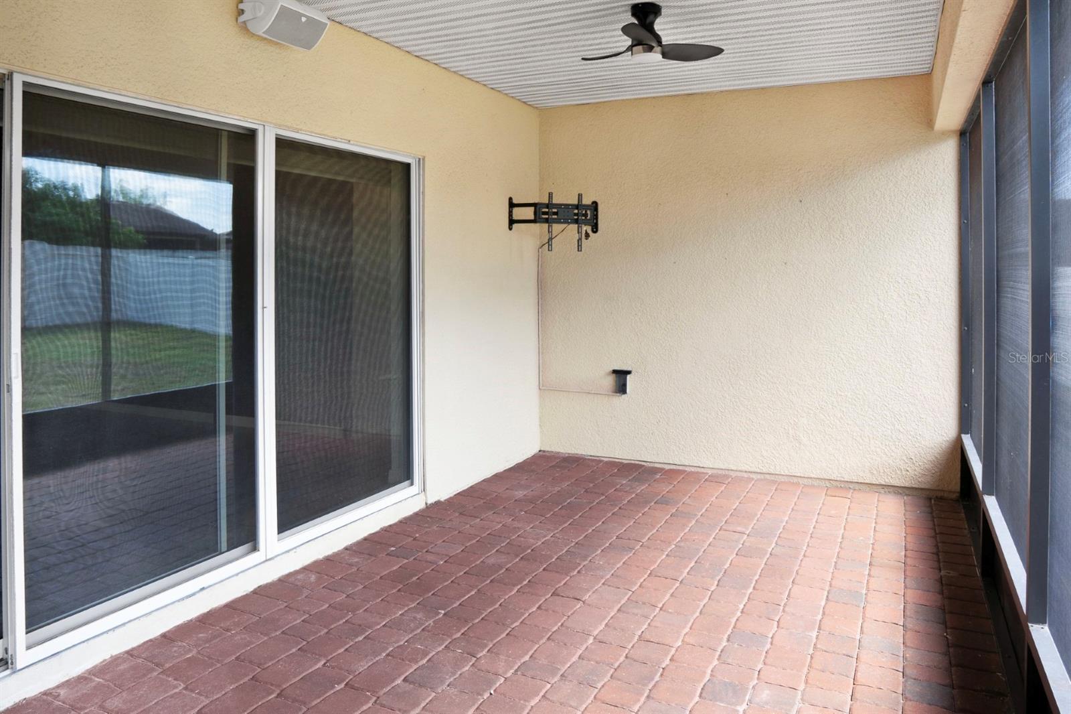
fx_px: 714
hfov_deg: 73.8
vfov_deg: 53.1
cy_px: 357
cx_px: 536
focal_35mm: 24
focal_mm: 16
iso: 250
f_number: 7.1
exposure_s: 1/30
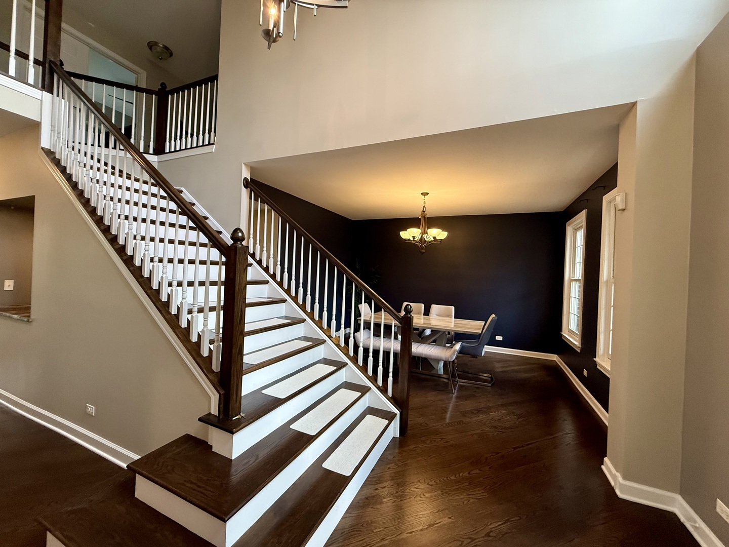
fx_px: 295
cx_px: 364
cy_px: 274
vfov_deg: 85.7
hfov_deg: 102.1
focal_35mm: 14
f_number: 2.2
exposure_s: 1/120
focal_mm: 2.22
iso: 320
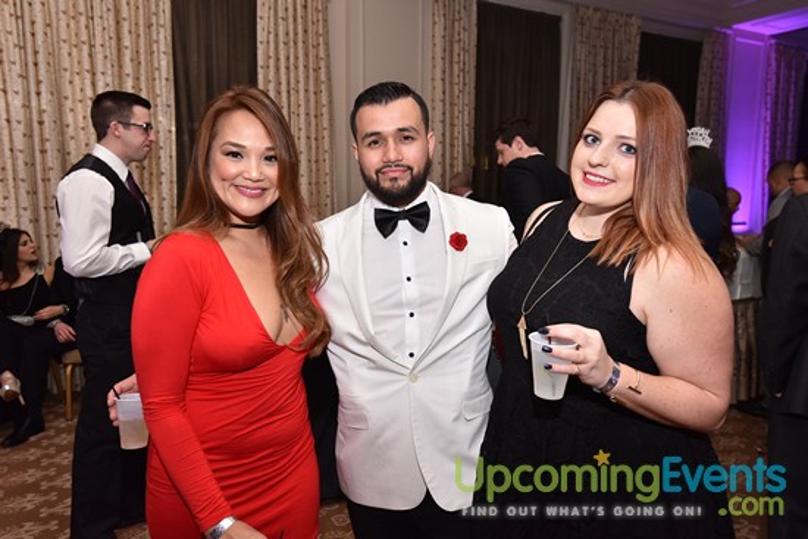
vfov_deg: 48.0
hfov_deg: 67.4
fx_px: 606
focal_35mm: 27
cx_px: 404
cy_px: 270
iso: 2000
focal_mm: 27
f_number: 6.3
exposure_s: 1/200
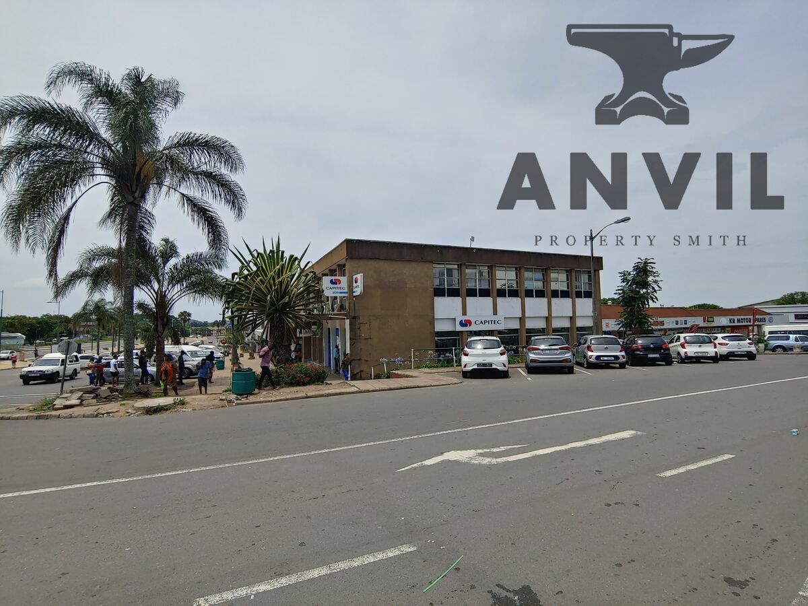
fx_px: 373
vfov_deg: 78.1
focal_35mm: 16
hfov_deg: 94.5
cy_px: 303
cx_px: 404
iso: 50
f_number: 1.9
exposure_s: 1/2381
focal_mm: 2.18
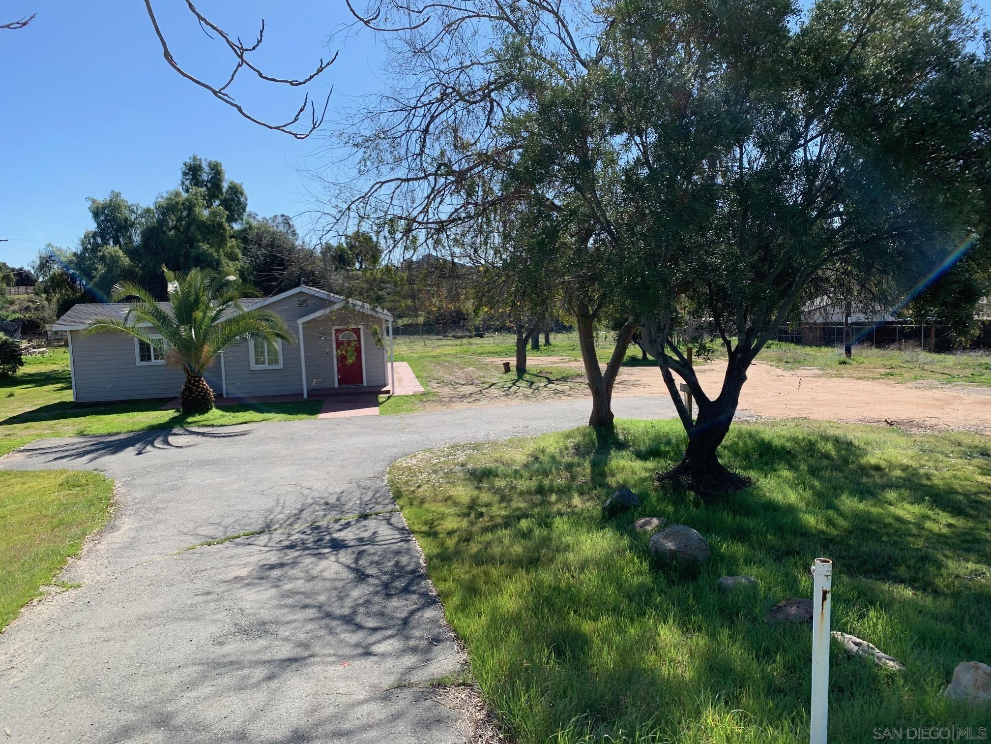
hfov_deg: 67.3
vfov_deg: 53.1
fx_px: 744
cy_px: 372
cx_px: 496
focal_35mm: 26
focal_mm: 4.25
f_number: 1.8
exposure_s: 1/1585
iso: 25
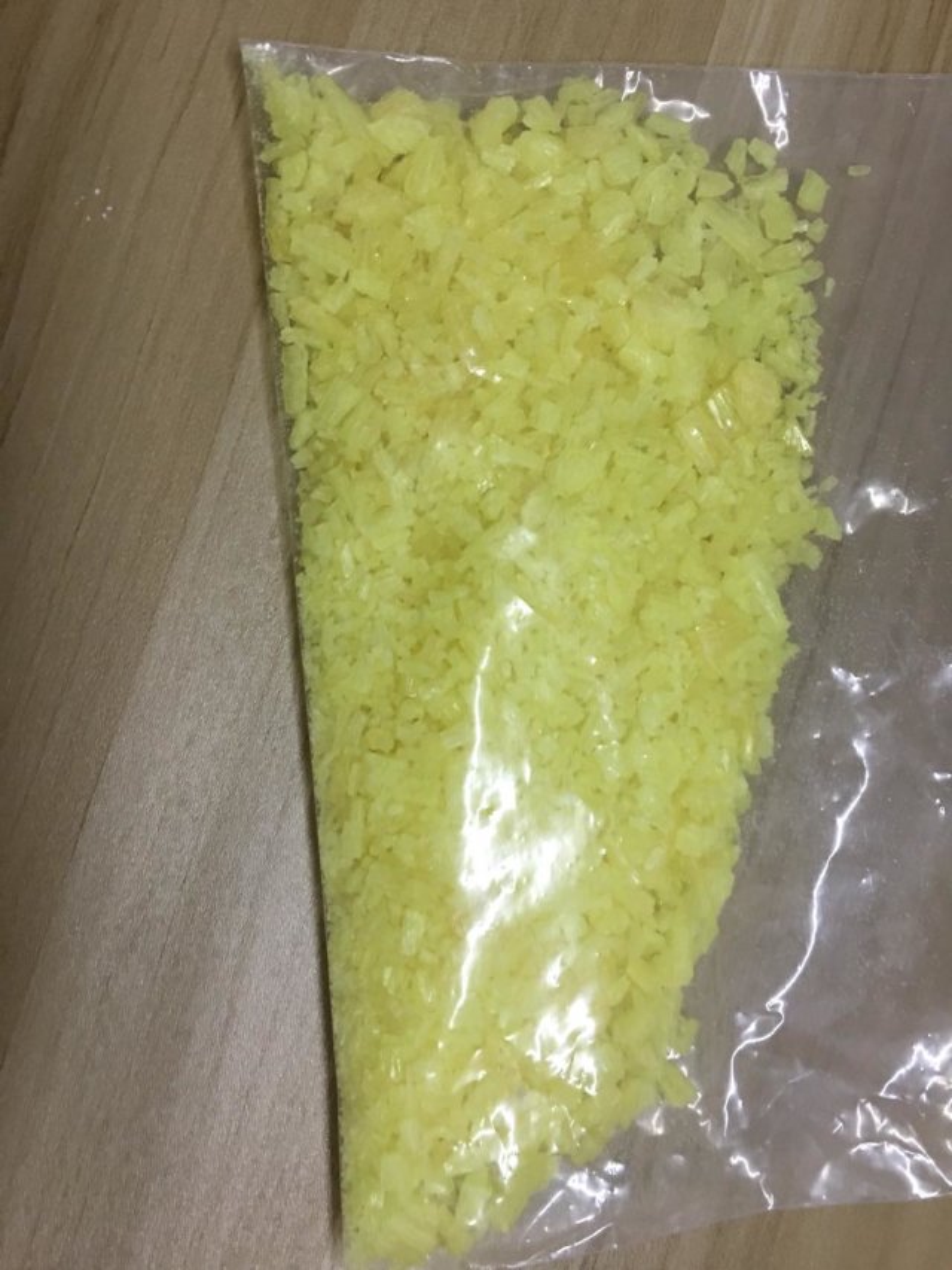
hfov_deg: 48.2
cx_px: 476
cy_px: 635
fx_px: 1063
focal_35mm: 29
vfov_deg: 61.7
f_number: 2.2
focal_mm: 4.15
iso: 80
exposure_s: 1/17
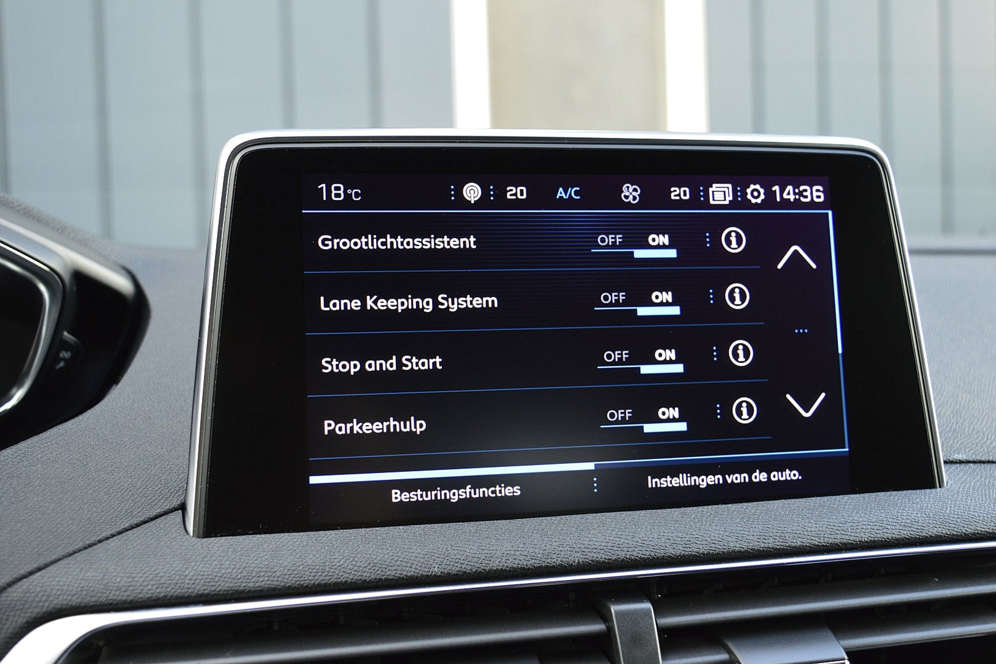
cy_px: 332
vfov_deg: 31.9
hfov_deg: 46.4
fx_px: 1162
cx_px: 498
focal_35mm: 42
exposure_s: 1/60
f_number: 5.6
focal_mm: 28
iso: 800
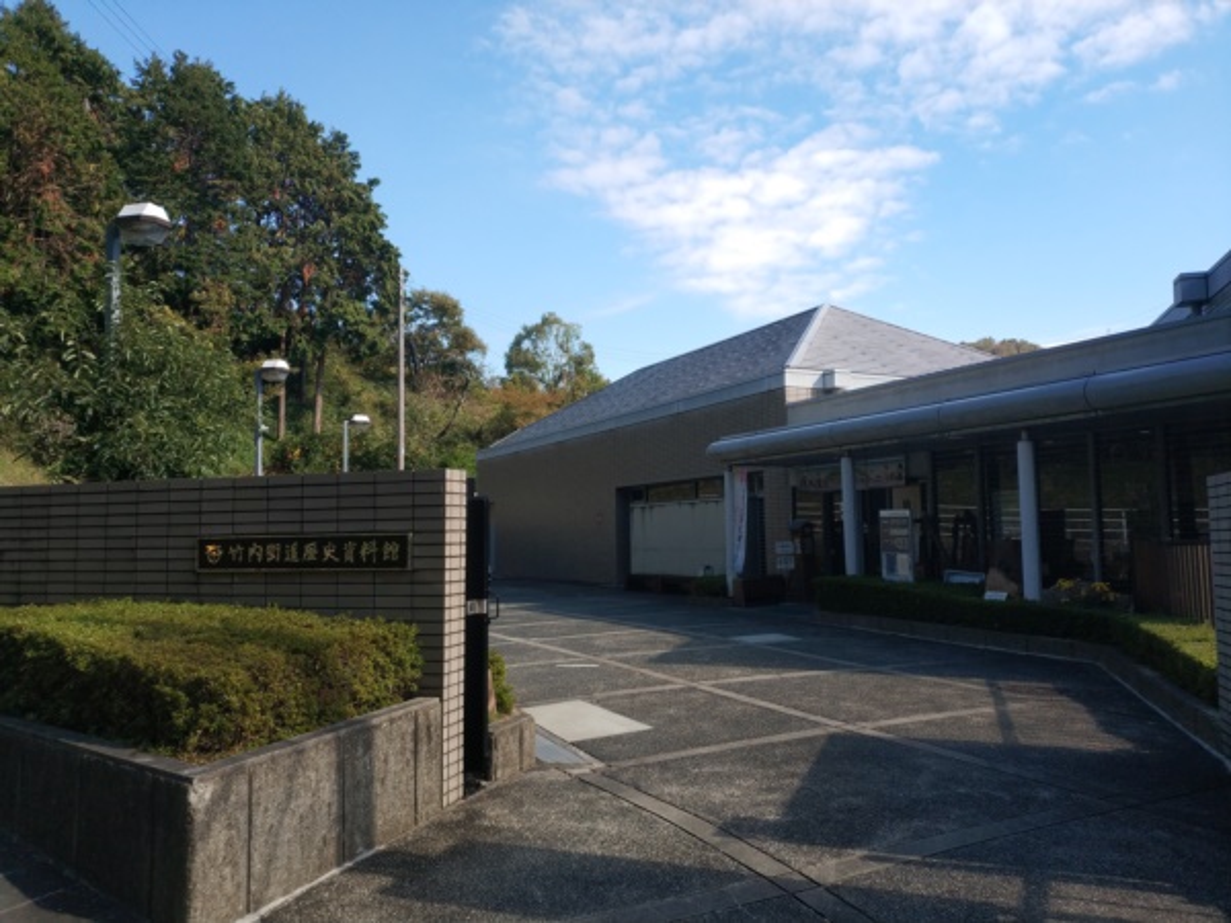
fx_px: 1138
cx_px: 616
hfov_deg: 56.8
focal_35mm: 32
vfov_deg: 44.2
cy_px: 462
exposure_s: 1/693
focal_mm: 4.5
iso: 100
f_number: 2
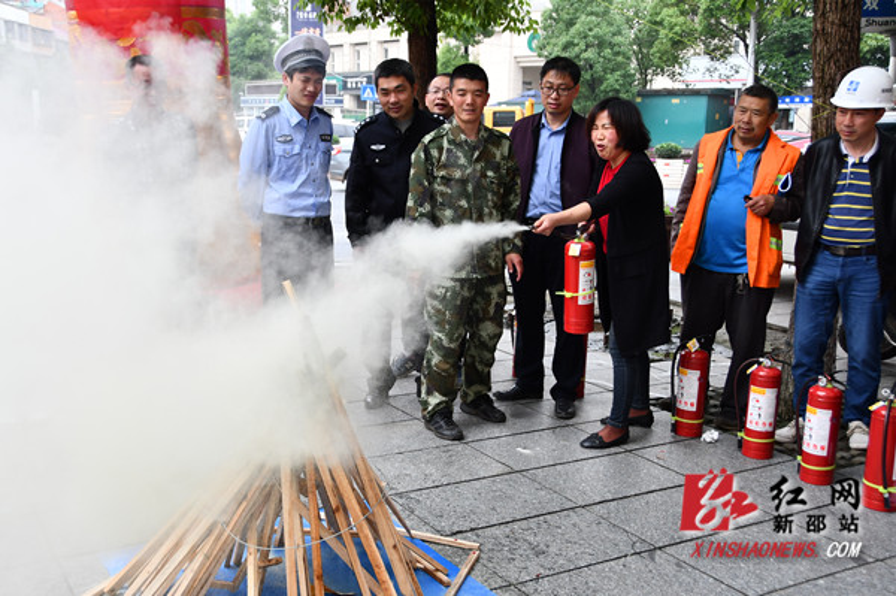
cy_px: 298
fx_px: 895
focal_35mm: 36
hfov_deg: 53.2
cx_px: 448
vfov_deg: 36.8
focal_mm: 24
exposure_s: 1/250
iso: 500
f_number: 3.8
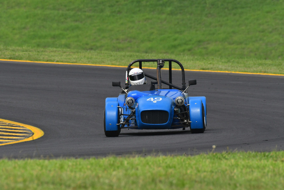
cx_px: 142
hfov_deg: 3.0
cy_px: 95
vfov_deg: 2.0
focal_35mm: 690
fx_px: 5445
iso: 500
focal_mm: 460
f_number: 10
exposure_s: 1/640
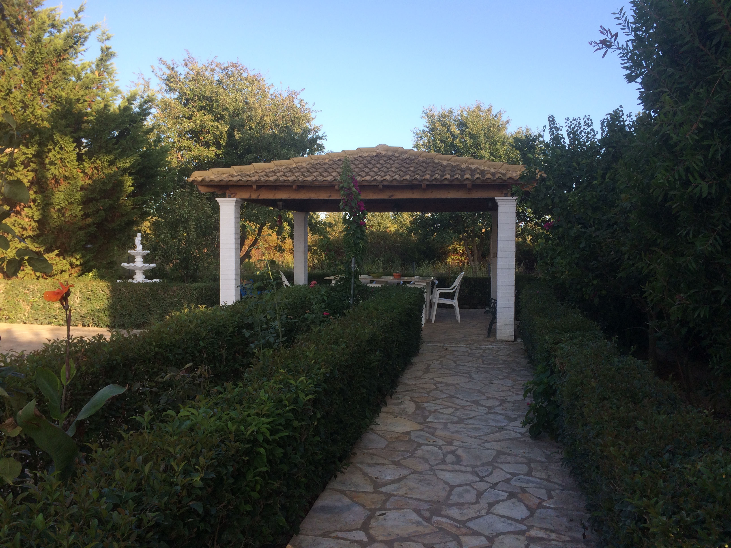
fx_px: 612
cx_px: 366
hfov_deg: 61.7
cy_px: 274
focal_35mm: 29
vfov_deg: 48.2
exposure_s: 1/595
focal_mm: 4.15
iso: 32
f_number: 2.2
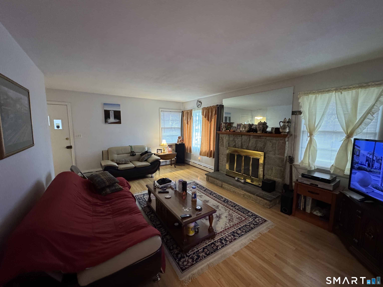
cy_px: 144
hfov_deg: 102.1
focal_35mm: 14
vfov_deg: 85.7
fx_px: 155
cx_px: 192
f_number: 2.2
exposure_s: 1/60
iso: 800
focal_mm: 2.22
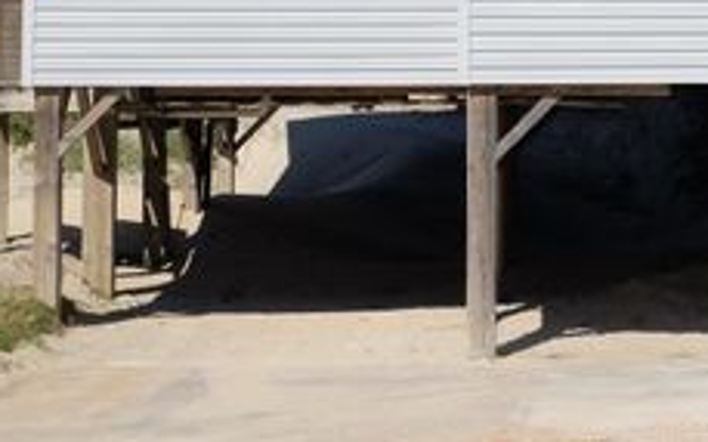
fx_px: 2103
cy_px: -23
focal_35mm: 109
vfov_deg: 11.8
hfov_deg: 18.7
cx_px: 686
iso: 400
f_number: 13
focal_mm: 32.5
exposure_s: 1/400
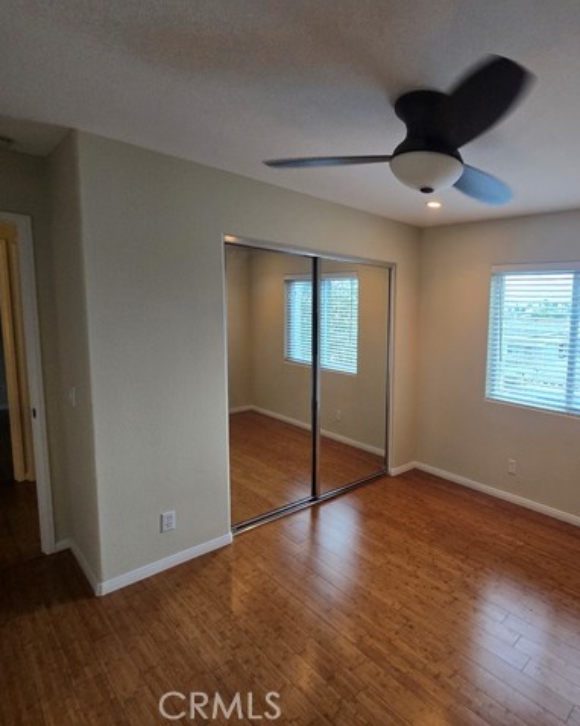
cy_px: 363
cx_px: 462
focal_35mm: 17
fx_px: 365
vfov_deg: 89.7
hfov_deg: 69.6
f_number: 2.2
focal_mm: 2.2
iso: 160
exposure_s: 1/60
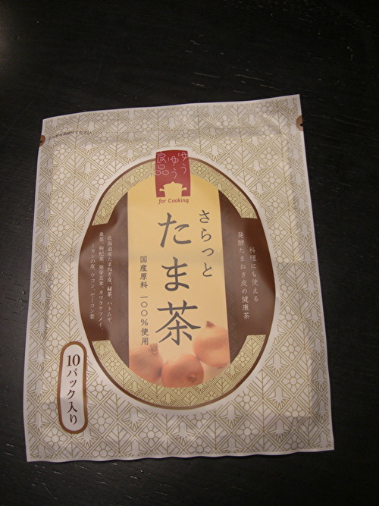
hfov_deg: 37.7
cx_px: 190
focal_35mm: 38
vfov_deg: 49.0
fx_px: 555
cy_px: 253
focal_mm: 7.9
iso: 200
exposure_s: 1/80
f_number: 2.8
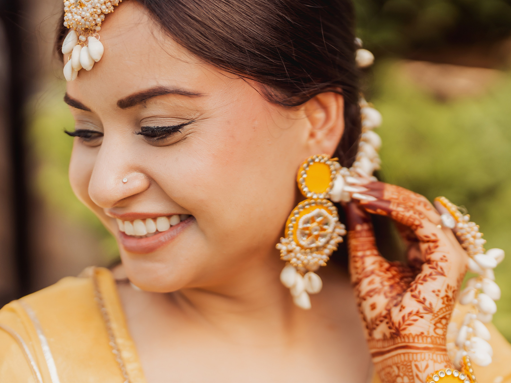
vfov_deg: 18.0
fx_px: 1211
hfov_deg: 23.8
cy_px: 190
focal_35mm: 82
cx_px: 288
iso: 100
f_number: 1.2
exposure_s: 1/8000
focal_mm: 50
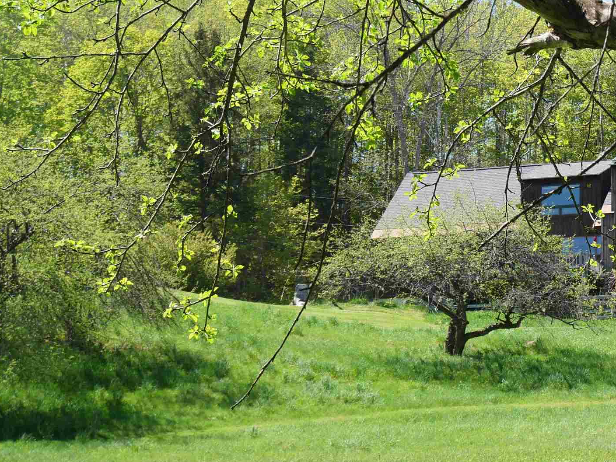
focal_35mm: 96
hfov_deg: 19.7
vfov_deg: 15.4
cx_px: 639
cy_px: 215
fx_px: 1708
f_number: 5.6
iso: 400
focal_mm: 22
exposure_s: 1/640
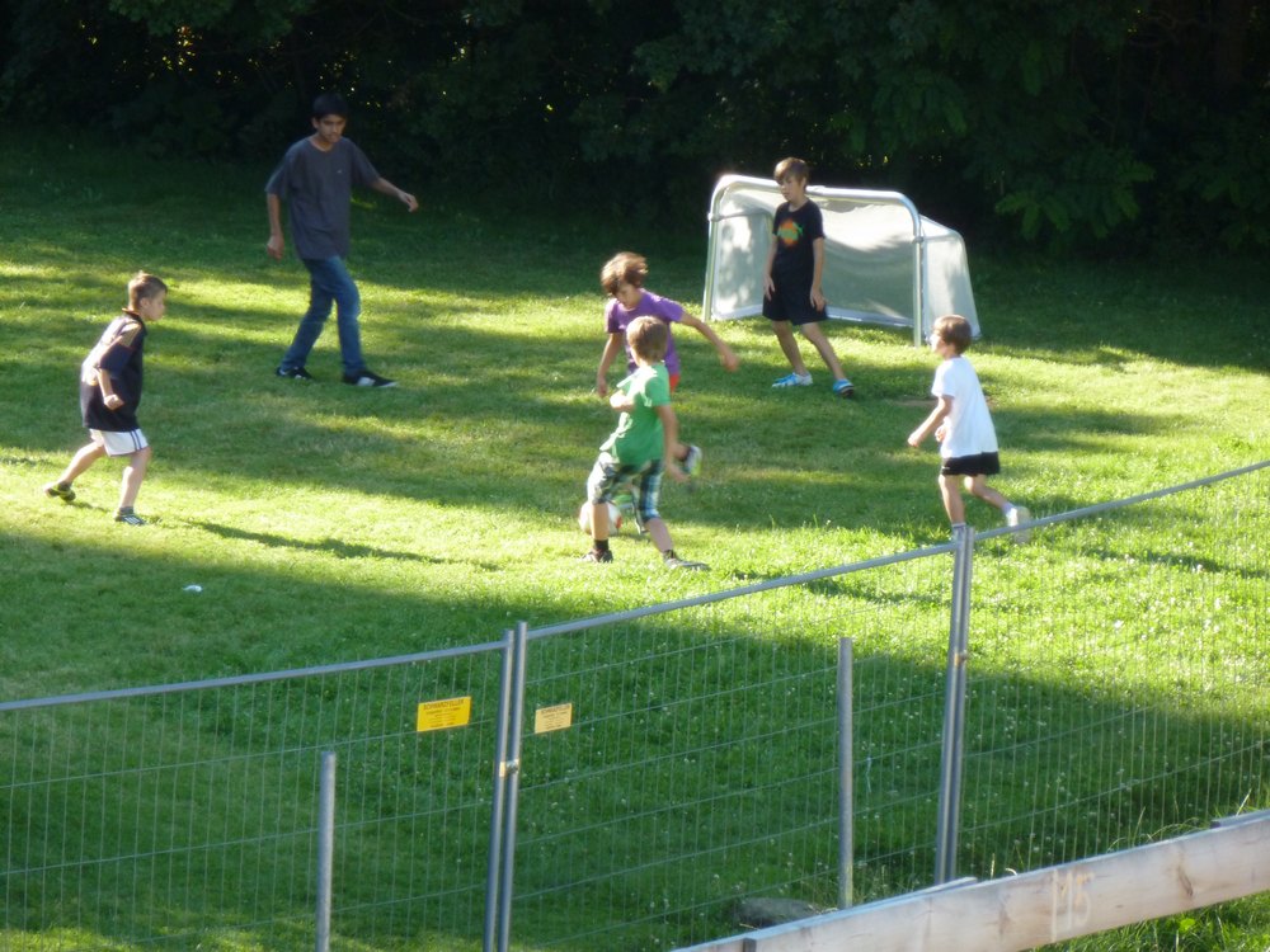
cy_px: 476
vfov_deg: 5.2
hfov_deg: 7.0
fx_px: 10456
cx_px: 635
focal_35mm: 285
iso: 200
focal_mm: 51
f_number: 5.7
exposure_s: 1/100
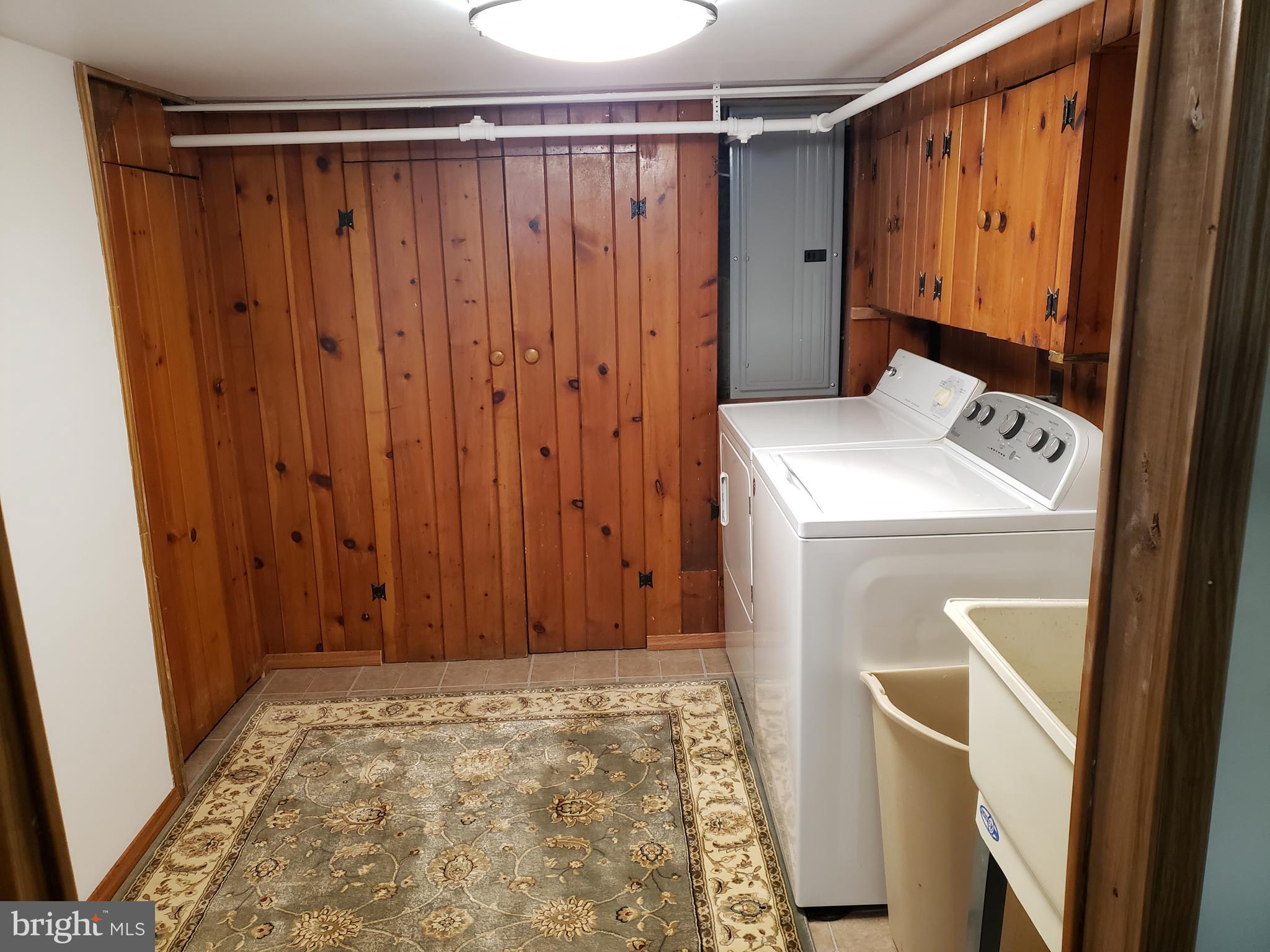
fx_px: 954
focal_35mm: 26
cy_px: 476
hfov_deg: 67.3
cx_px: 635
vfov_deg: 53.1
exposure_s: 1/60
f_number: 1.5
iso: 200
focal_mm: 4.3
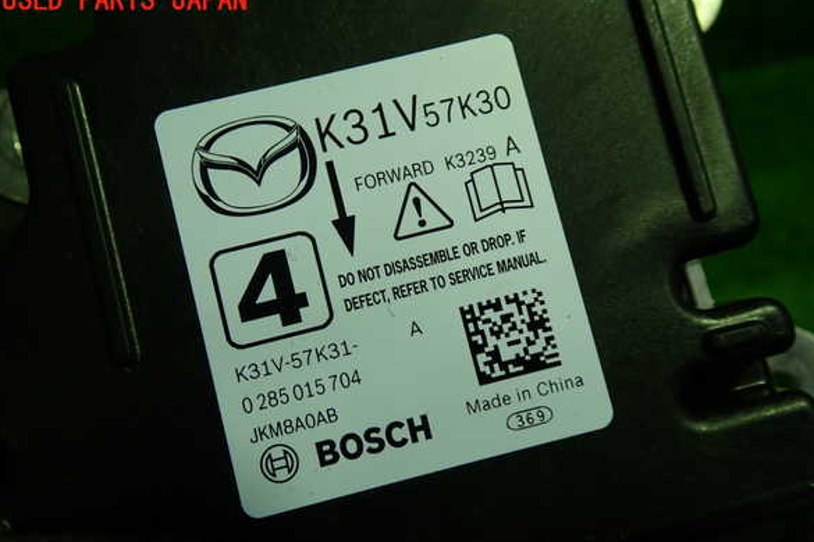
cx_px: 412
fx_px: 723
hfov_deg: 58.7
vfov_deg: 41.1
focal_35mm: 32
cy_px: 296
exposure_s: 1/80
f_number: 2.3
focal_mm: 5.4
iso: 100
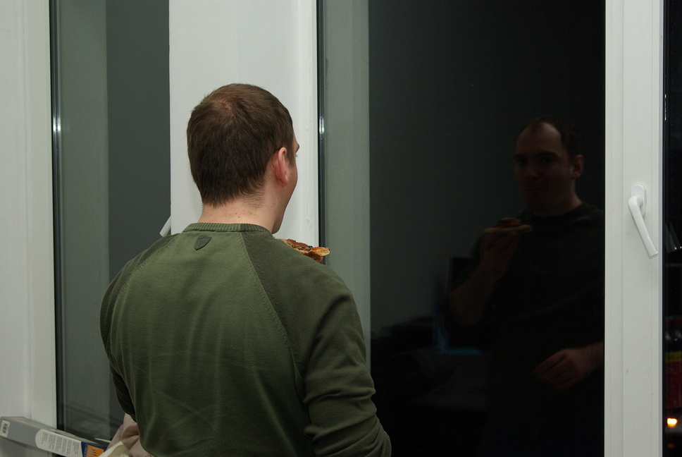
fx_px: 1223
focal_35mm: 64
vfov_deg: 21.1
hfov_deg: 31.2
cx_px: 341
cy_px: 228
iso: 250
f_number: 5.6
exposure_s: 1/125
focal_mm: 43
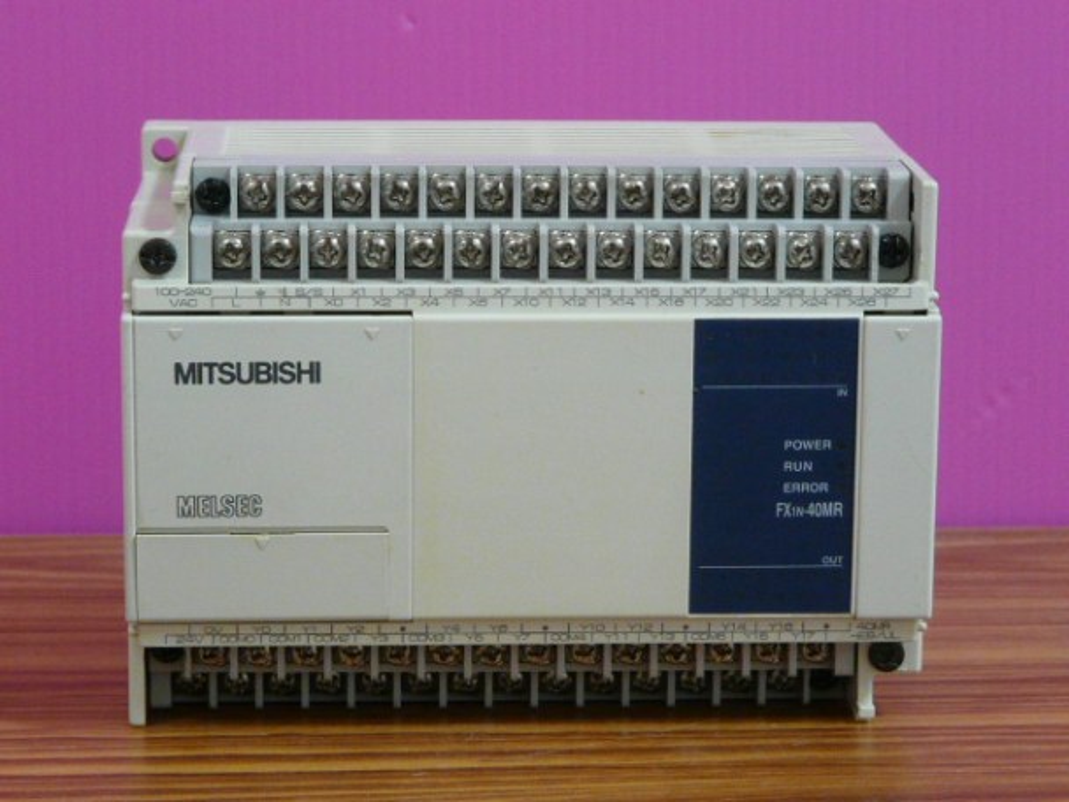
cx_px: 534
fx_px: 3397
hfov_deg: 17.9
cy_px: 401
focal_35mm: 110
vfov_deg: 13.5
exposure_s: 1/4
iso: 200
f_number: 3.2
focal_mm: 11.4
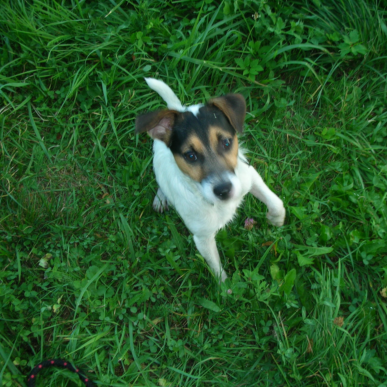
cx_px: 218
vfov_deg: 40.0
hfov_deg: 40.0
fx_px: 531
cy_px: 195
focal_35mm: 42
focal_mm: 5.8
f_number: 3
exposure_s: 1/30
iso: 50
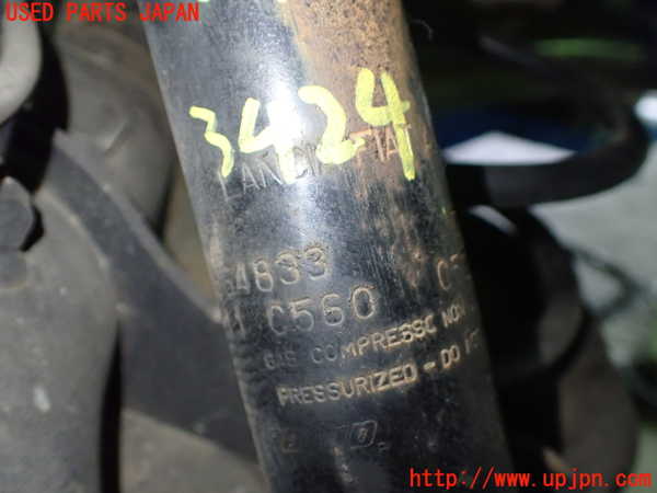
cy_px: 246
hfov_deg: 60.0
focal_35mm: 30
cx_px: 328
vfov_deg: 46.8
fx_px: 569
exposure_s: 1/100
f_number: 2.3
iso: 800
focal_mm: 5.4
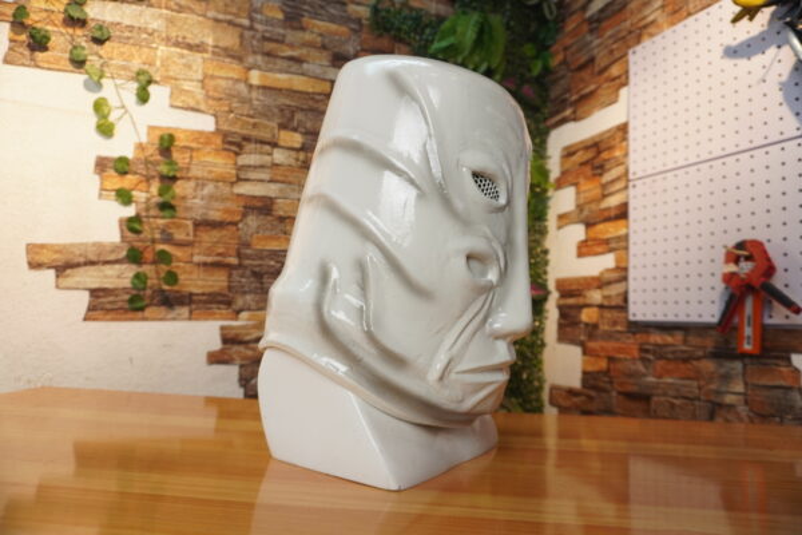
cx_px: 401
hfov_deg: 73.7
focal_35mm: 24
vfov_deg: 53.1
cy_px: 268
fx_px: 535
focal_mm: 16
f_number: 3.5
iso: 320
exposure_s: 1/125
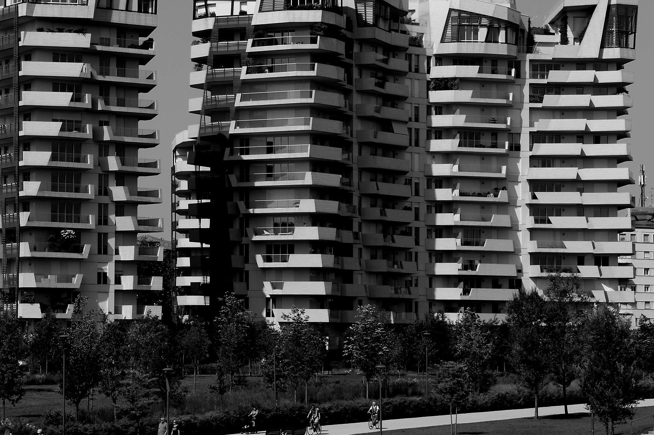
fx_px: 1706
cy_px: 220
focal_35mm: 94
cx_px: 121
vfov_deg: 14.5
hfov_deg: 21.4
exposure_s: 1/125
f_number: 20
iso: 200
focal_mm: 56
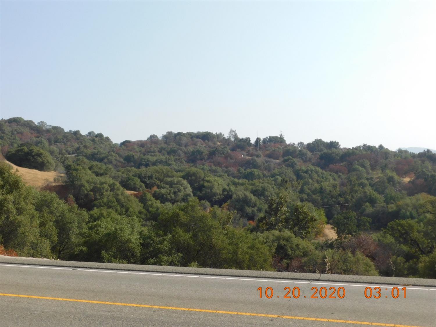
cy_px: 164
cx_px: 218
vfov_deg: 35.9
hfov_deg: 46.8
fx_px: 504
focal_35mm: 40
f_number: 3.6
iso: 125
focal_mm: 7.1
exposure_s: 1/1250
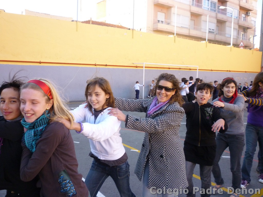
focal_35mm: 29
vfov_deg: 48.2
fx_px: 220
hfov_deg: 61.7
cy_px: 98
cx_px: 132
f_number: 3.3
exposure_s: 1/250
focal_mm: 5.2
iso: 250
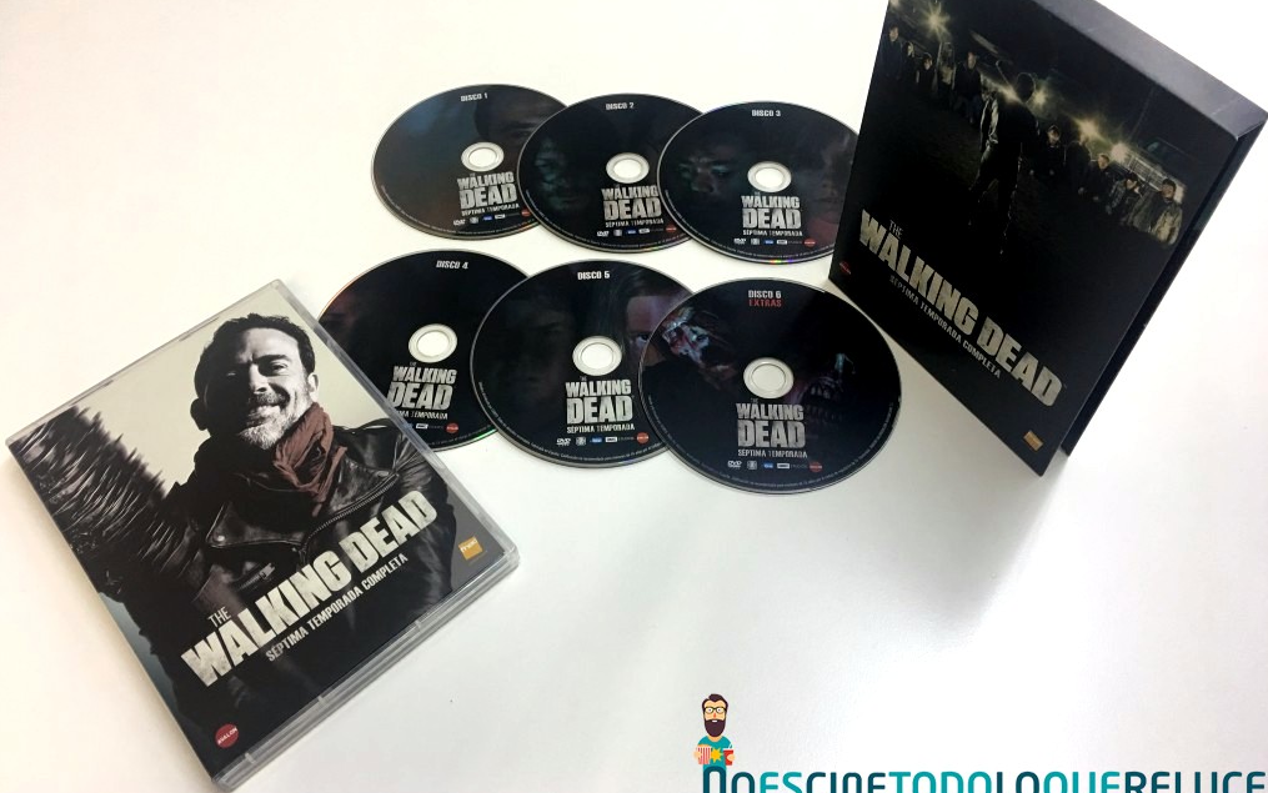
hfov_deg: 61.2
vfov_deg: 40.6
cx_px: 638
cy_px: 352
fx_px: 1072
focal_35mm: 31
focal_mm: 4.15
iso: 40
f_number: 2.2
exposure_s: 1/17
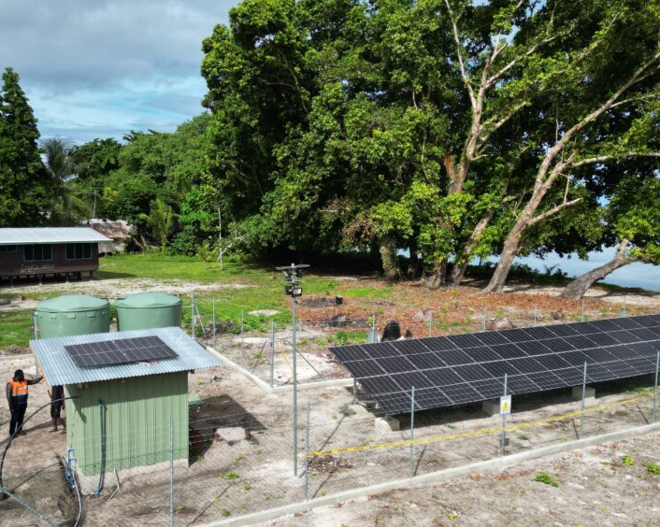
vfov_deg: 43.3
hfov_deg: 52.8
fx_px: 664
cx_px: 304
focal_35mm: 34
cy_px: 287
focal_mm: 6.72
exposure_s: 1/3200
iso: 100
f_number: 1.7
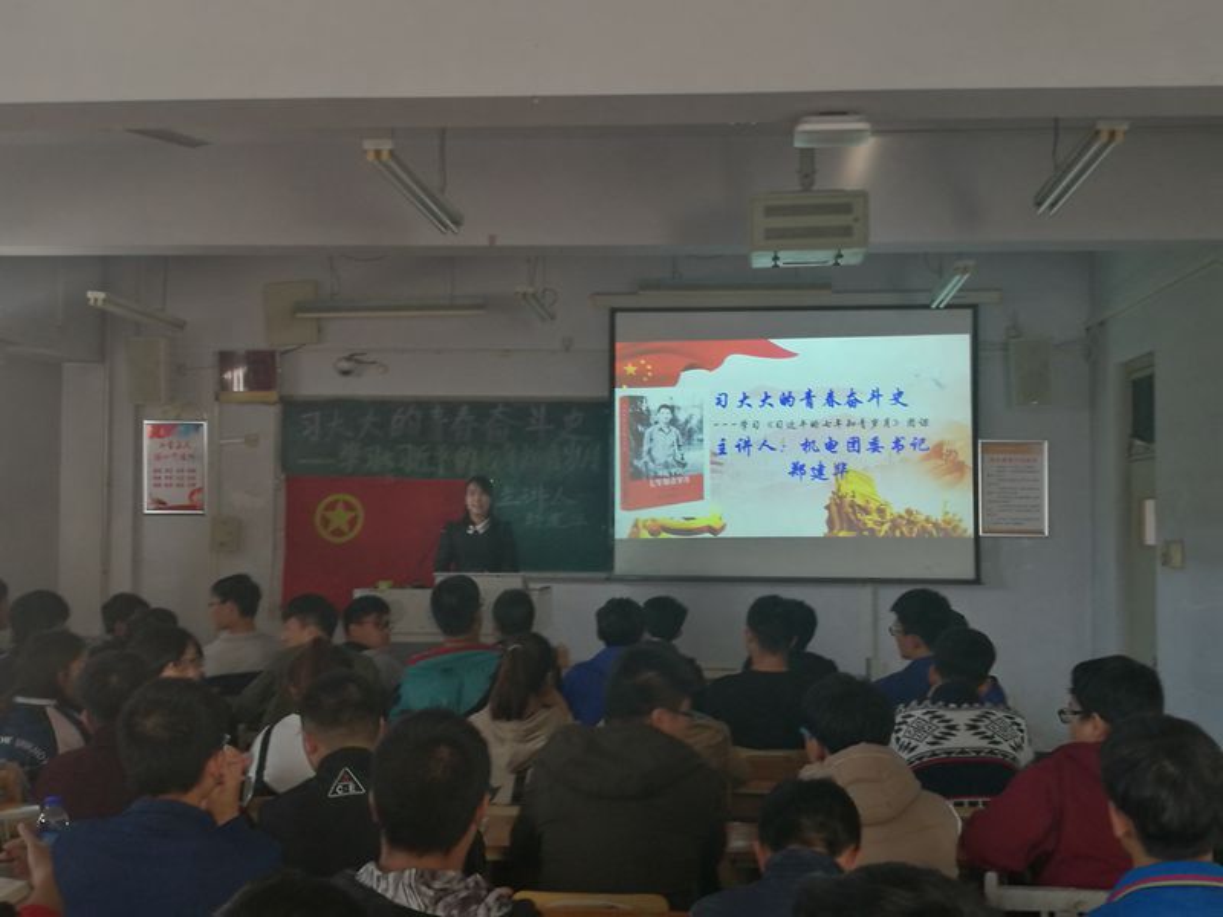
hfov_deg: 42.9
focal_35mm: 44
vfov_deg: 32.9
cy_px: 458
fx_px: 1555
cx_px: 612
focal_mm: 4.5
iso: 80
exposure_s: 1/50
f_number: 2.2
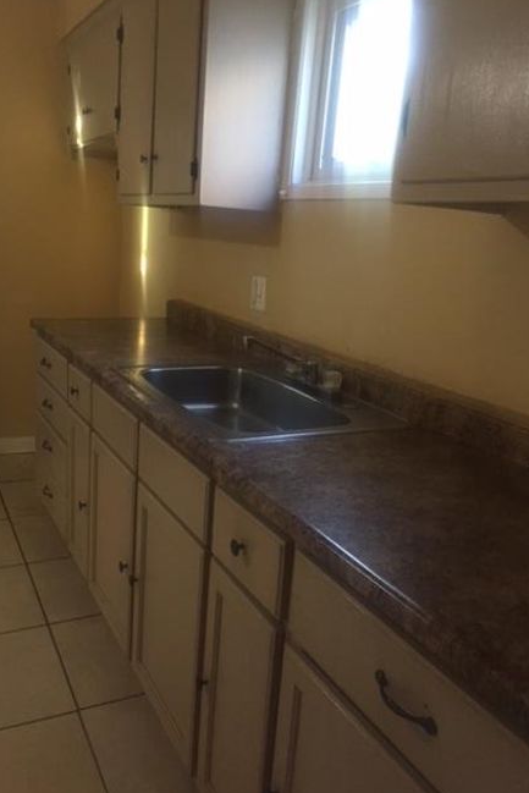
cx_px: 239
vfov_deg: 60.3
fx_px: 683
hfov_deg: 42.3
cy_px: 395
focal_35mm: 31
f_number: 2.2
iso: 250
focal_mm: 4.15
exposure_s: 1/30
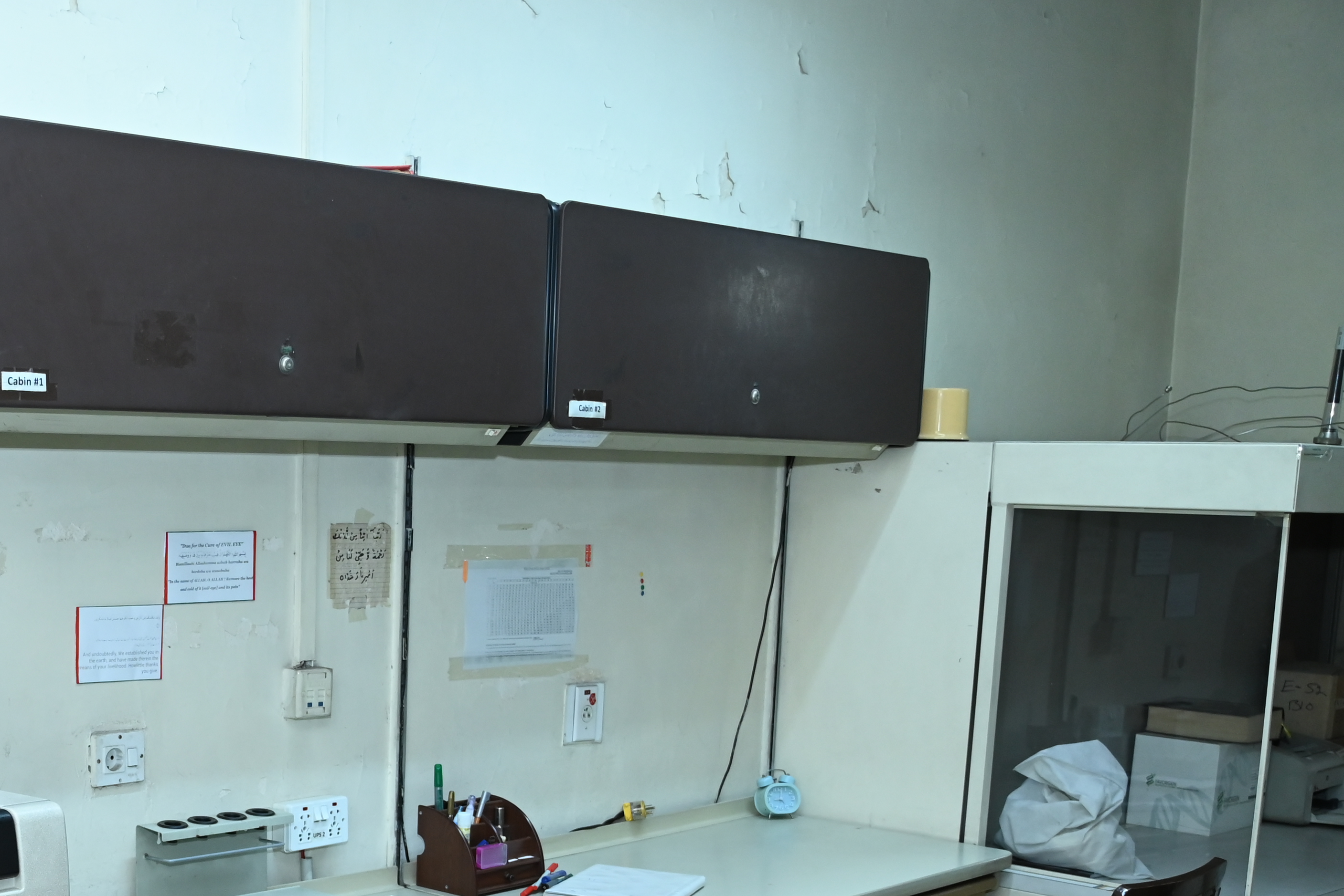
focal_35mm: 62
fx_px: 2315
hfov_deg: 31.0
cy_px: 814
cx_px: 146
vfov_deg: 21.4
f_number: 4
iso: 1000
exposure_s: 1/160
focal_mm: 29
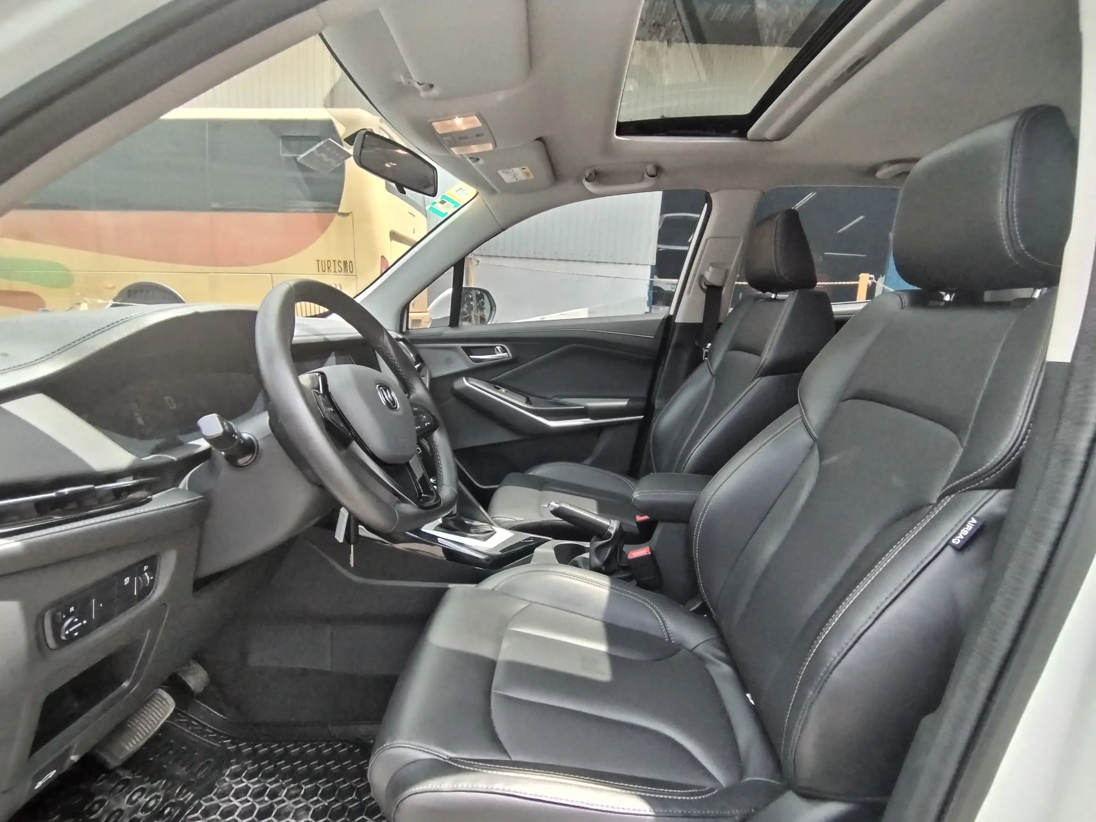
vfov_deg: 78.1
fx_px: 507
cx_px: 548
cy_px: 411
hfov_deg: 94.5
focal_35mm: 16
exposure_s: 1/117
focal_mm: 1.42
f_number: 2.2
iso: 100
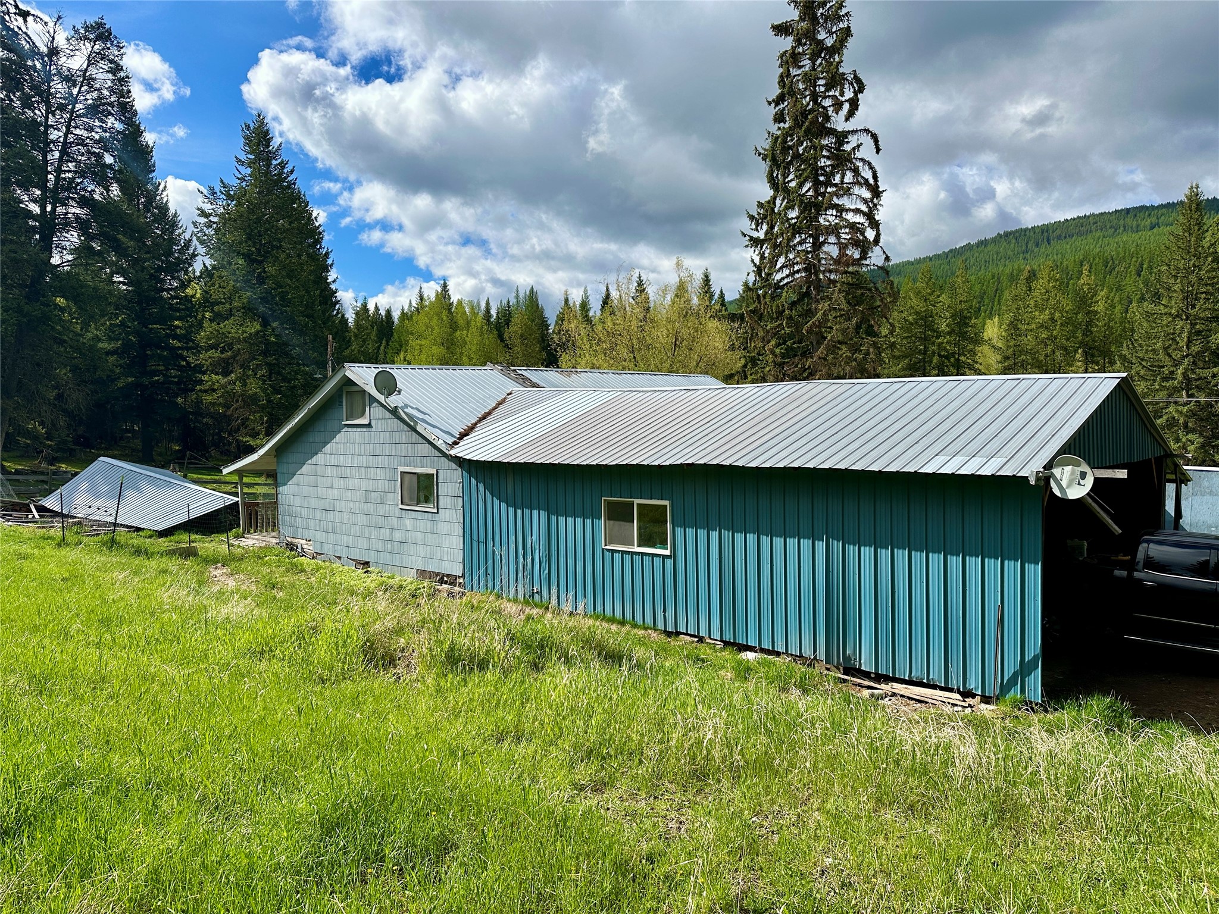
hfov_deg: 71.6
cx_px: 610
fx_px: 845
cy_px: 457
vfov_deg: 56.8
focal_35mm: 24
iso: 80
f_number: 1.78
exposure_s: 1/5525
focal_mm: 6.86
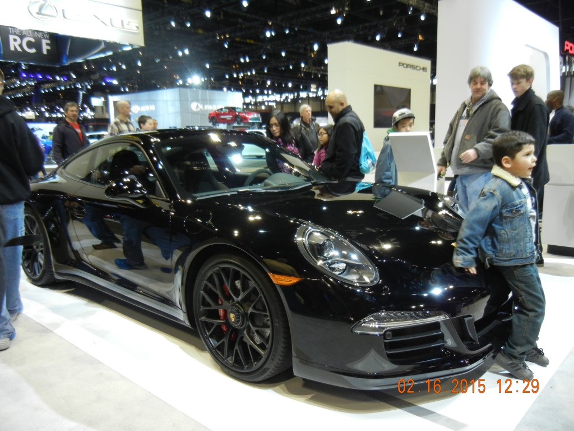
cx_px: 287
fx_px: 497
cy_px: 216
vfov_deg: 46.8
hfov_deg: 60.0
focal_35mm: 30
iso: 400
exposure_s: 1/54.6
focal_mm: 5.4
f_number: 3.5
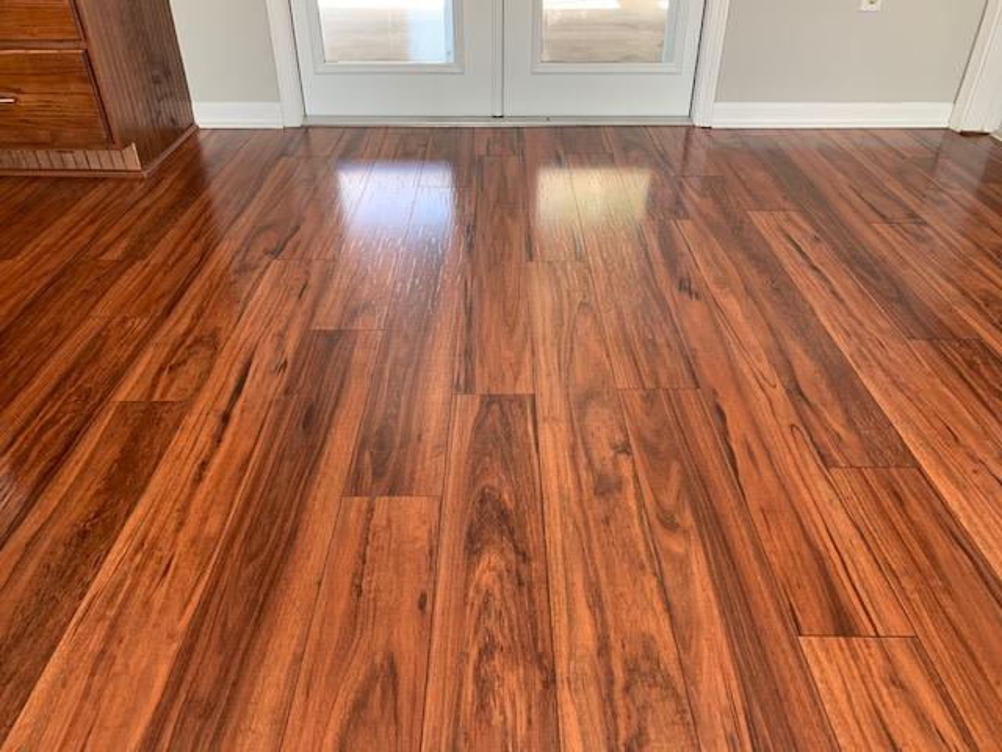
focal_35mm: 26
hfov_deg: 67.3
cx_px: 501
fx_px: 753
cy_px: 376
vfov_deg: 53.1
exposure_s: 1/60
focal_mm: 4.25
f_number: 1.8
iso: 160
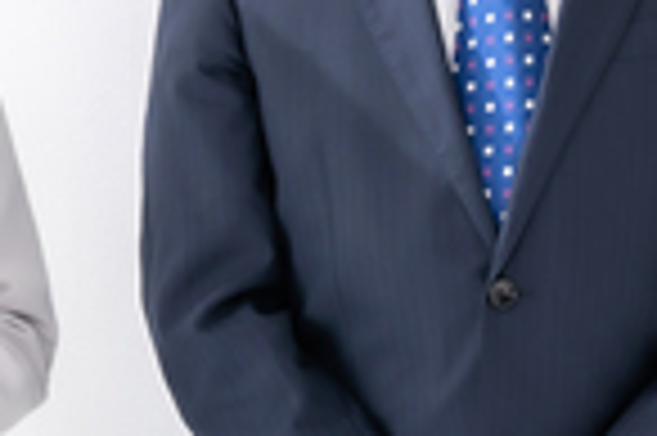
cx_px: 500
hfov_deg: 4.5
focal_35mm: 457
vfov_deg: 3.0
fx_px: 8331
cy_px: -58
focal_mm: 111
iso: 400
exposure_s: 1/200
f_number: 4.5
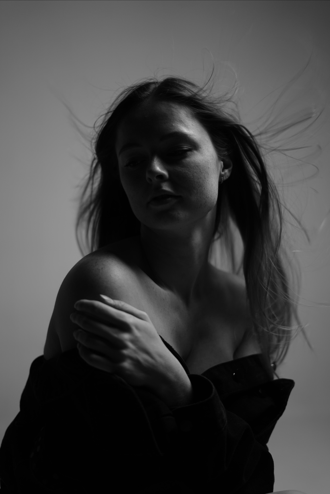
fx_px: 687
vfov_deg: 39.6
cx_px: 165
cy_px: 247
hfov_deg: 27.0
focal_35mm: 50
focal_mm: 50
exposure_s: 1/50
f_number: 1.8
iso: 160
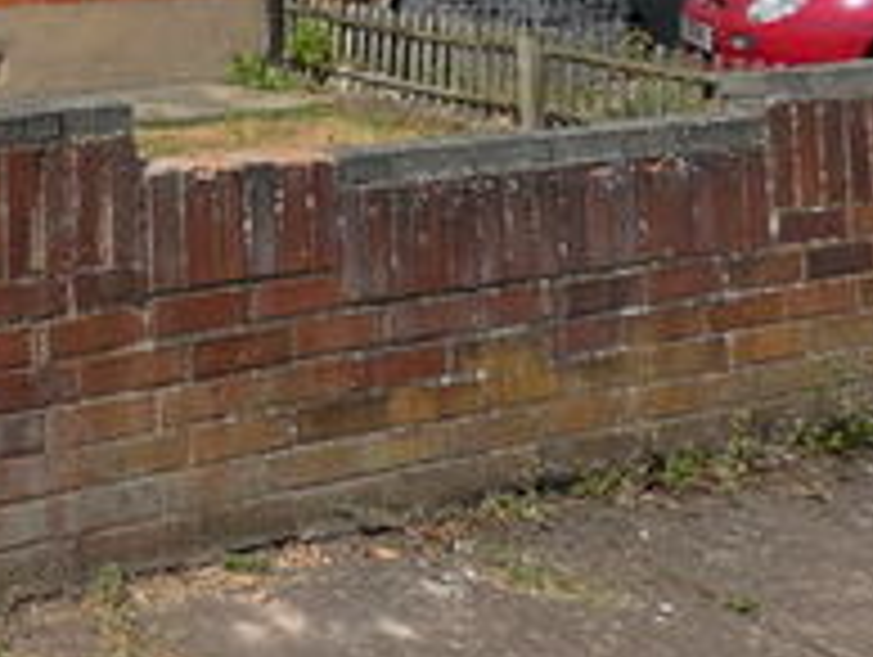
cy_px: -268
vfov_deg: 18.6
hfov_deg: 22.9
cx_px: -360
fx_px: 1818
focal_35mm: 72
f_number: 4.5
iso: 80
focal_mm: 3.6
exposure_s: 1/800
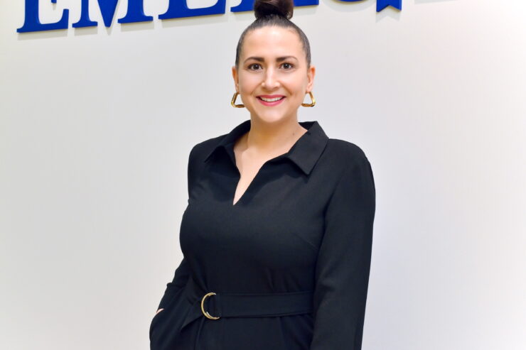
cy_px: 175
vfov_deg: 38.3
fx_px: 504
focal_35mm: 34
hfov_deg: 55.1
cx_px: 263
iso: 500
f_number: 7.1
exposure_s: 1/100
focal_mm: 34.5
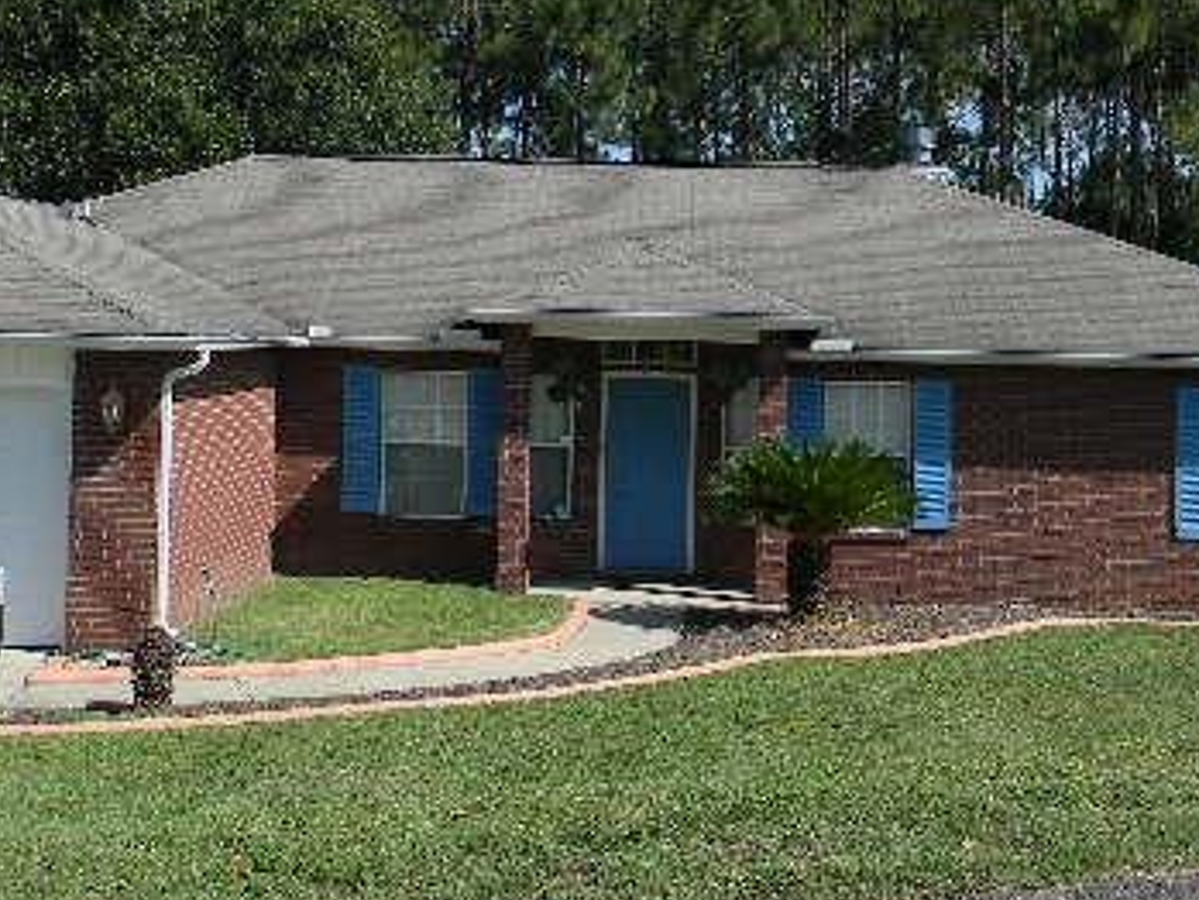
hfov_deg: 29.4
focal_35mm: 66
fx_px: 2287
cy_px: 182
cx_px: 533
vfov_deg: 22.0
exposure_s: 1/728
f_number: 3.7
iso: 80
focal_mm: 6.4
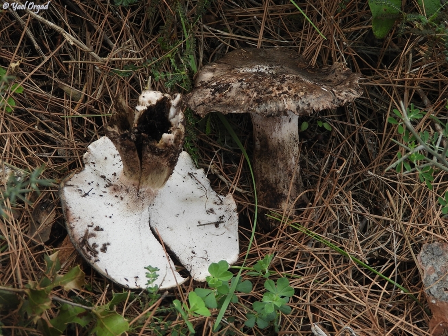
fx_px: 906
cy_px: 168
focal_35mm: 70
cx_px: 224
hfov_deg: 27.8
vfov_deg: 21.0
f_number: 4.5
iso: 100
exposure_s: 1/100
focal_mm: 12.5
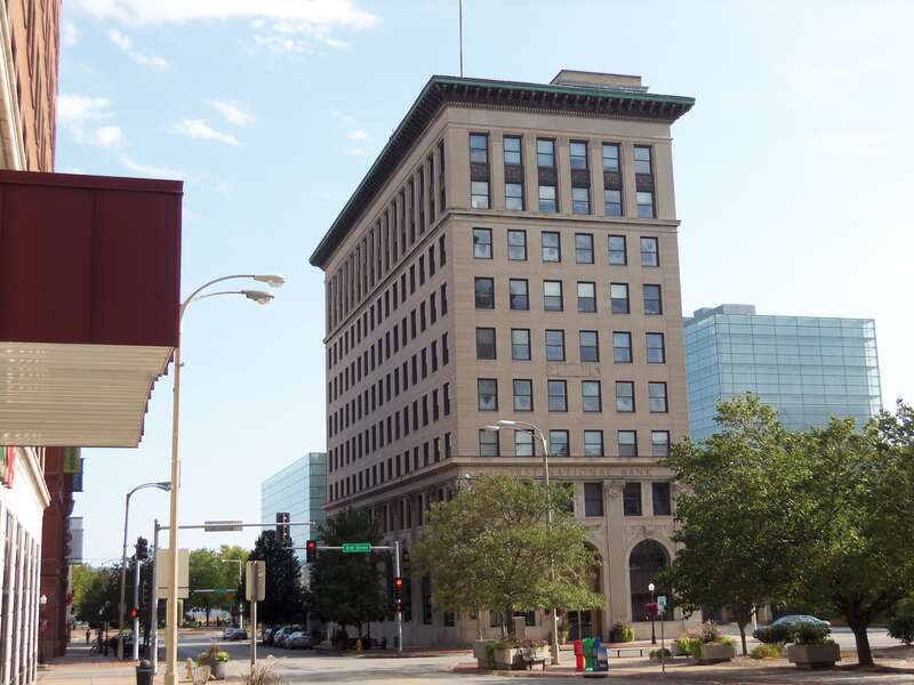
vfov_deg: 29.7
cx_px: 457
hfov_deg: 38.9
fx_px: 1294
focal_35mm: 49
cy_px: 342
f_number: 4.6
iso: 64
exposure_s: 1/200
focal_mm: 8.7
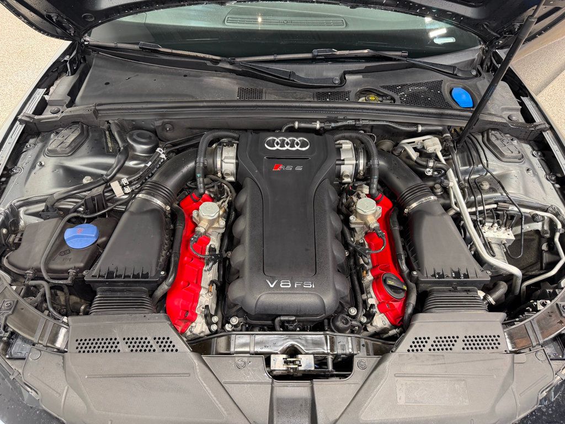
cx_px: 282
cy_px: 212
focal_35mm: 24
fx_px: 392
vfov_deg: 56.8
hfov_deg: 71.6
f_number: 1.78
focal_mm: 6.76
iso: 160
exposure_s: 1/60
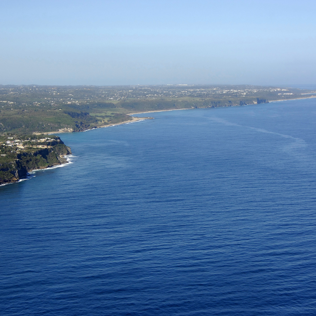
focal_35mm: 87
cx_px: 121
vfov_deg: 20.0
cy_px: 158
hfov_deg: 20.0
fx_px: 895
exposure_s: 1/1250
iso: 400
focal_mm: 45
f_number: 6.7
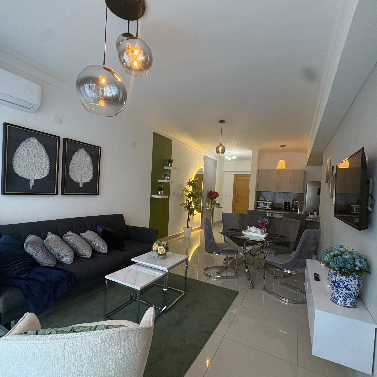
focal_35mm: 17
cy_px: 198
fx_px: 209
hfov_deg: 84.0
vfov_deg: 83.9
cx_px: 187
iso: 320
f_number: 2.2
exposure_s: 1/60
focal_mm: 2.22
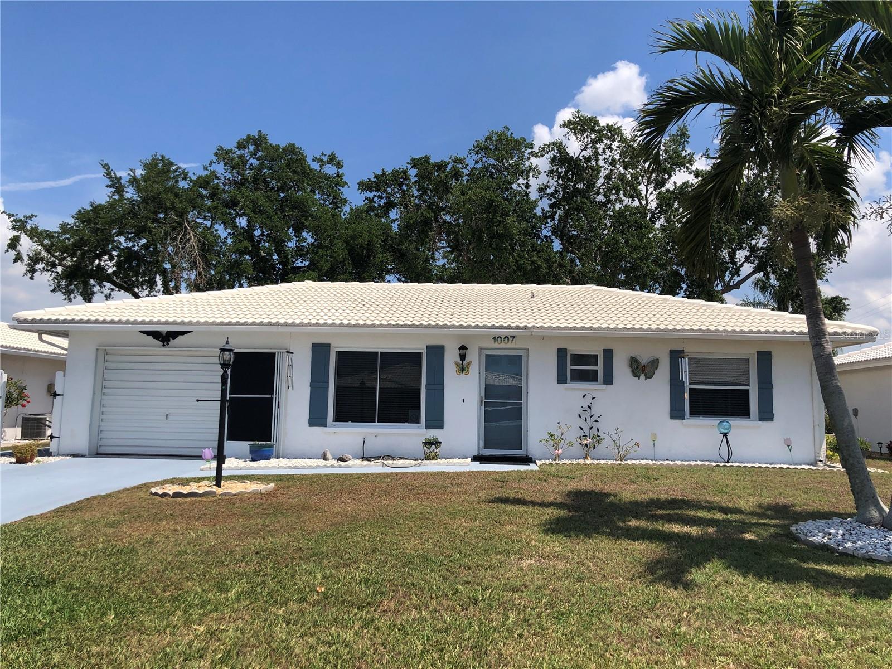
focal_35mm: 28
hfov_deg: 63.4
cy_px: 334
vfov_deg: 49.7
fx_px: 722
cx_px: 446
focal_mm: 4
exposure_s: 1/2667
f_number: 1.8
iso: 25
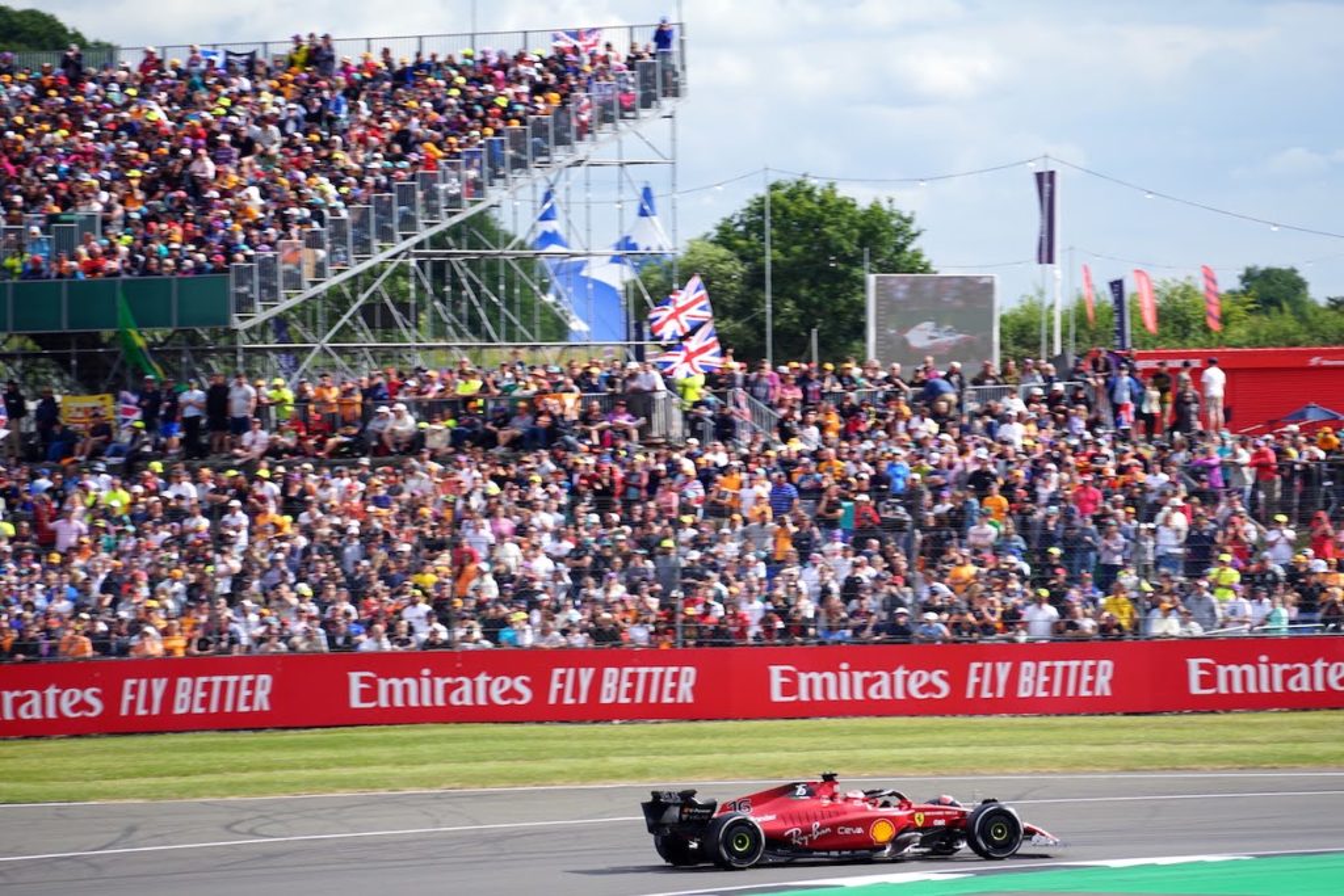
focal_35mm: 300
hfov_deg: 6.9
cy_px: 448
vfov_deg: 4.6
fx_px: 11201
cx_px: 672
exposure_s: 1/320
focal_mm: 300
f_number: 6.3
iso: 100
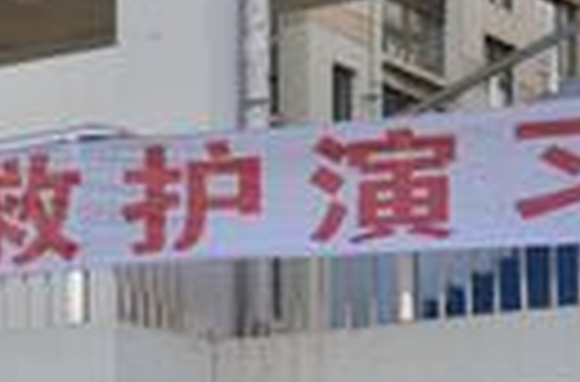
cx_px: -647
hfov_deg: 11.0
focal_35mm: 168
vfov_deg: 7.9
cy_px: 575
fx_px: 2697
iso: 200
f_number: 7.1
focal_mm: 24
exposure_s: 1/200
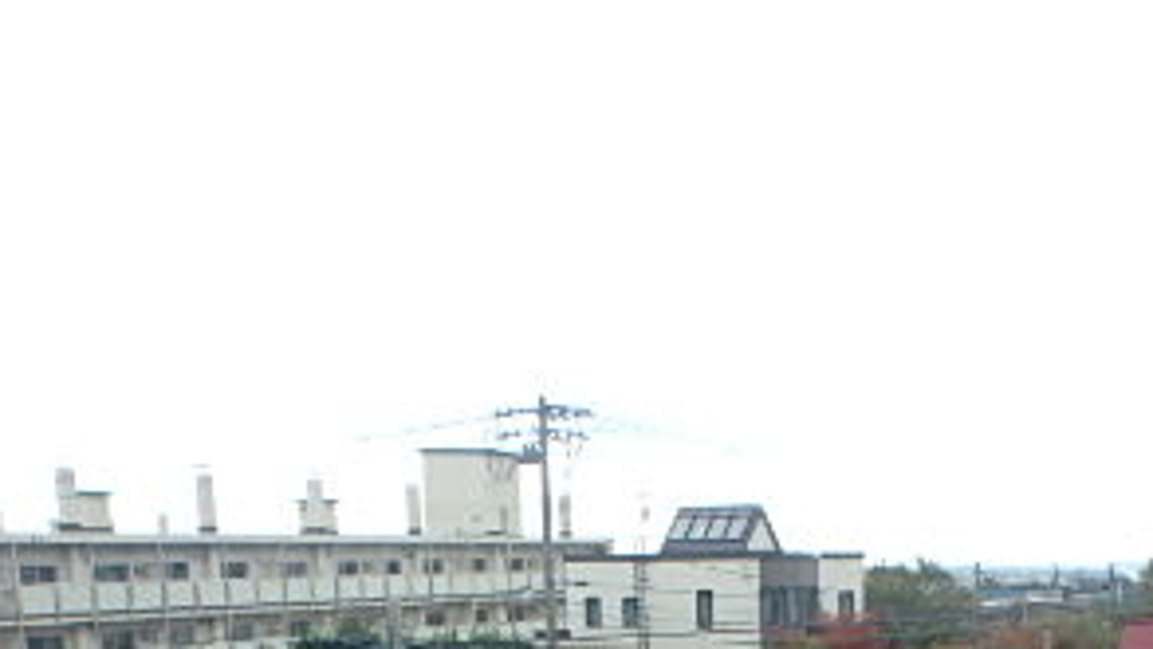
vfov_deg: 21.4
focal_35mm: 50
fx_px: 1529
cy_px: 873
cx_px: 779
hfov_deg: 40.7
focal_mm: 3.7
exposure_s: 1/160
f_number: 3.5
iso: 125
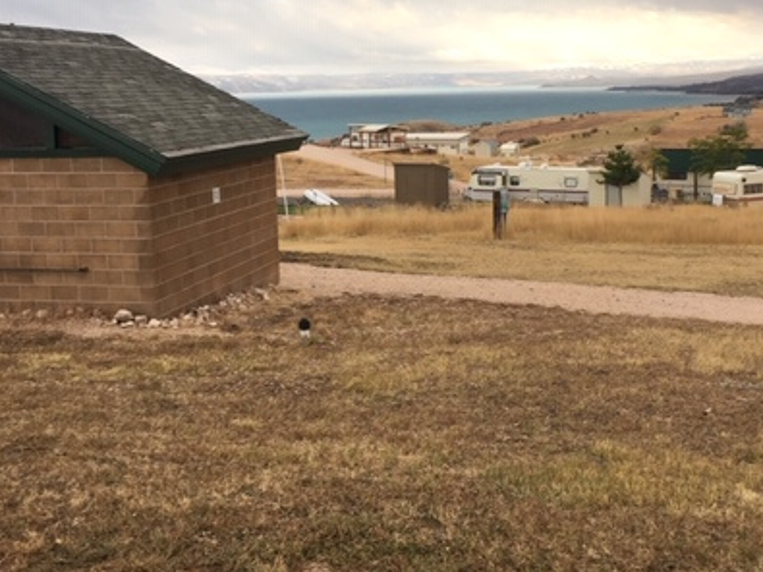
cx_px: 429
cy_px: 193
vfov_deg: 30.6
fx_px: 1036
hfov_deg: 40.4
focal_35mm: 47
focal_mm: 4.15
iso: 25
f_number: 2.2
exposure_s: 1/140
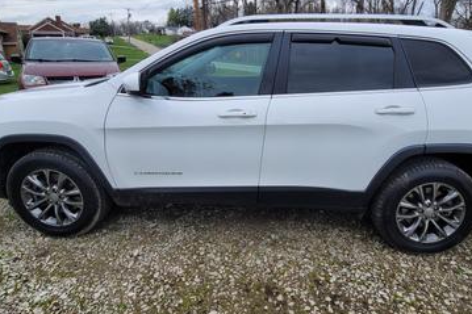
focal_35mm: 19
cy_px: 131
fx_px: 249
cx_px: 262
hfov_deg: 86.6
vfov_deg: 64.1
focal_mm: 2.2
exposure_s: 1/952
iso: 64
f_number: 2.2
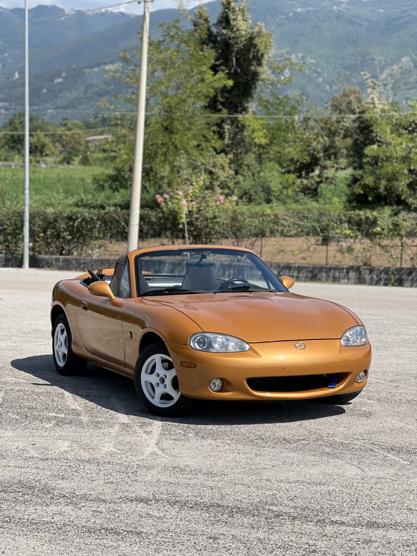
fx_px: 1237
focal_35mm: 77
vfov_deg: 25.3
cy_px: 278
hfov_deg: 19.1
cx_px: 208
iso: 32
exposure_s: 1/585
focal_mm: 9
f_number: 2.8
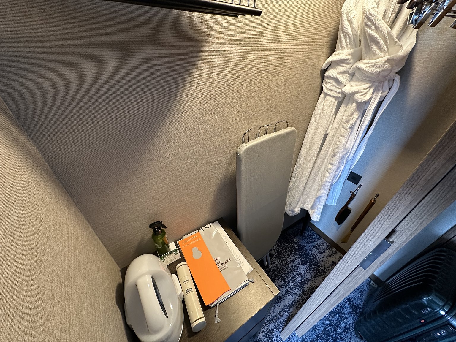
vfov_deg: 85.7
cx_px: 228
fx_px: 184
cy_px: 171
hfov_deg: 102.1
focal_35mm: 14
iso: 250
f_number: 2.2
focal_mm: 2.22
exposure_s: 1/60
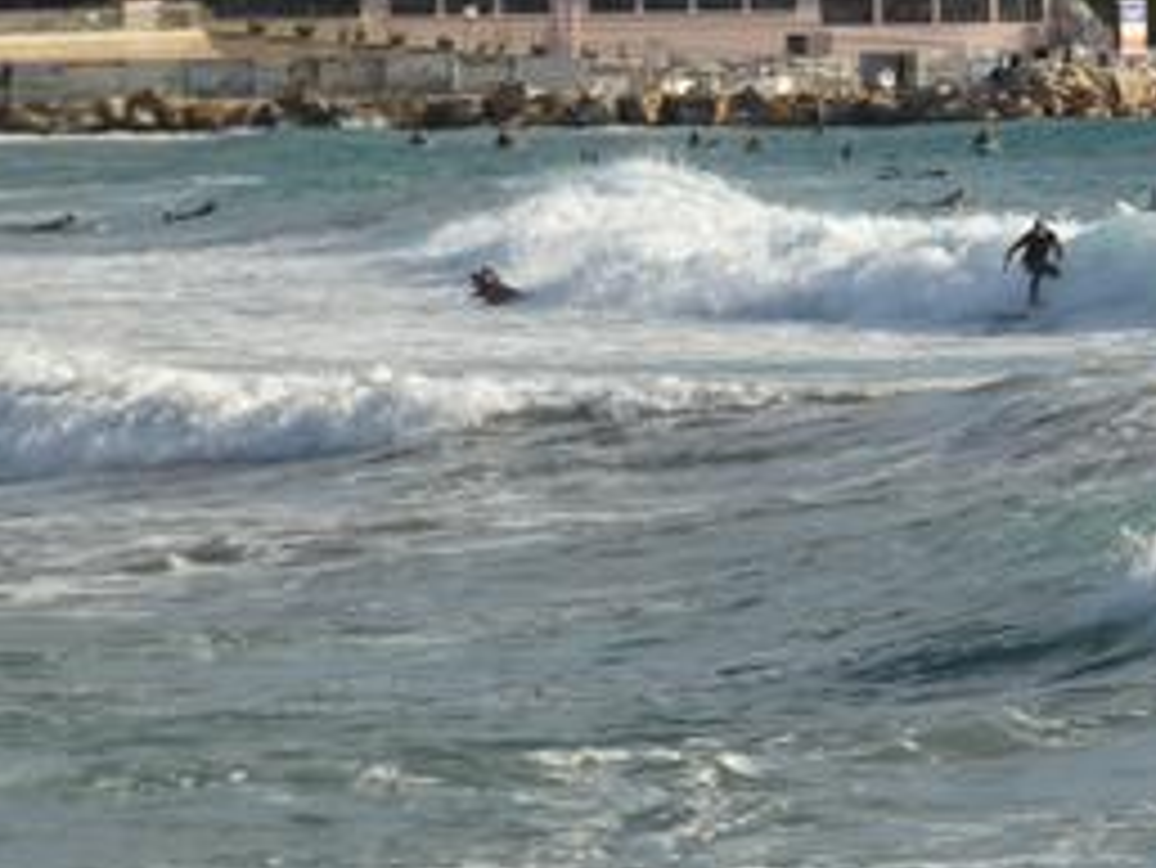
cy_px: 83
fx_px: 15335
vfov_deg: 3.2
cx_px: 1048
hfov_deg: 4.3
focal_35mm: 459
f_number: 7.1
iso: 80
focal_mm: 42.3
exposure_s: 1/250
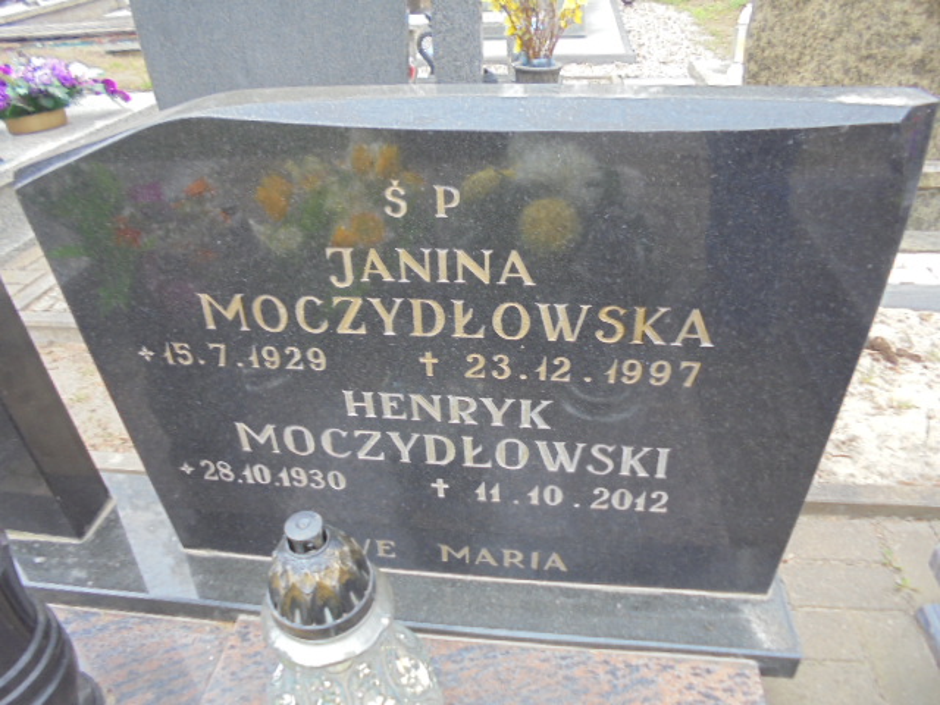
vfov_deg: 53.1
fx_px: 706
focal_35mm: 26
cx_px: 470
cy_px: 352
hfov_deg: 67.3
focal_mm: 4.6
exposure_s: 1/40
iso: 100
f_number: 3.5
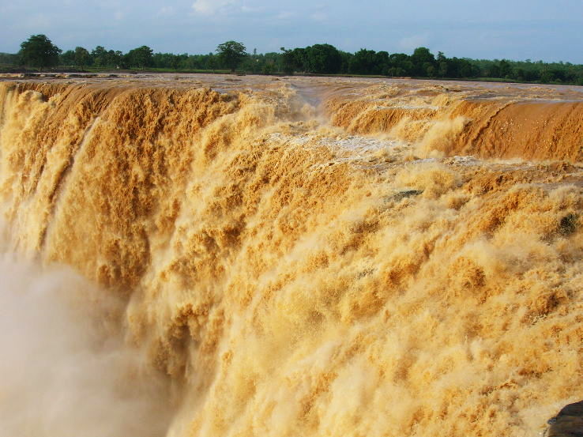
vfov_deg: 31.5
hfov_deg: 41.3
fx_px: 774
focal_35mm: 46
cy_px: 218
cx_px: 292
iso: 50
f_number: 5.4
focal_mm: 7.7
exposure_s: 1/273
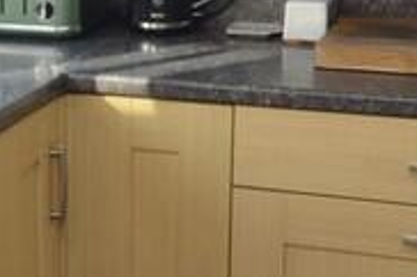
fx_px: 1074
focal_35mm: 93
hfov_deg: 21.2
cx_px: -5
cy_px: 98
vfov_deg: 14.7
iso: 200
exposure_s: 1/60
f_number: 4
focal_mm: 11
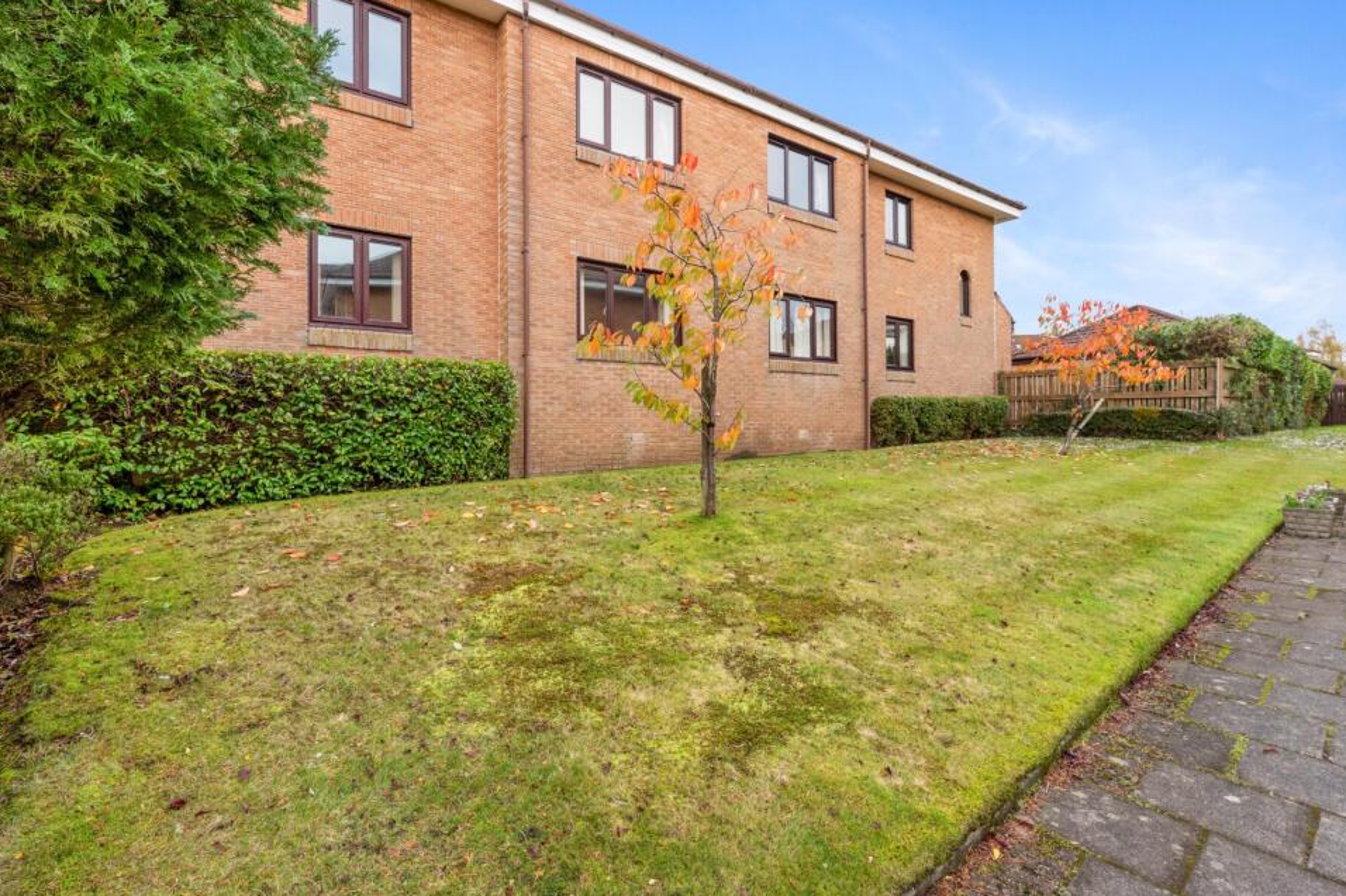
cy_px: 421
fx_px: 561
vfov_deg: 77.2
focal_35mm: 15
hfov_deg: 100.3
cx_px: 632
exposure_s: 1/125
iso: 640
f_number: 8
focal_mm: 14
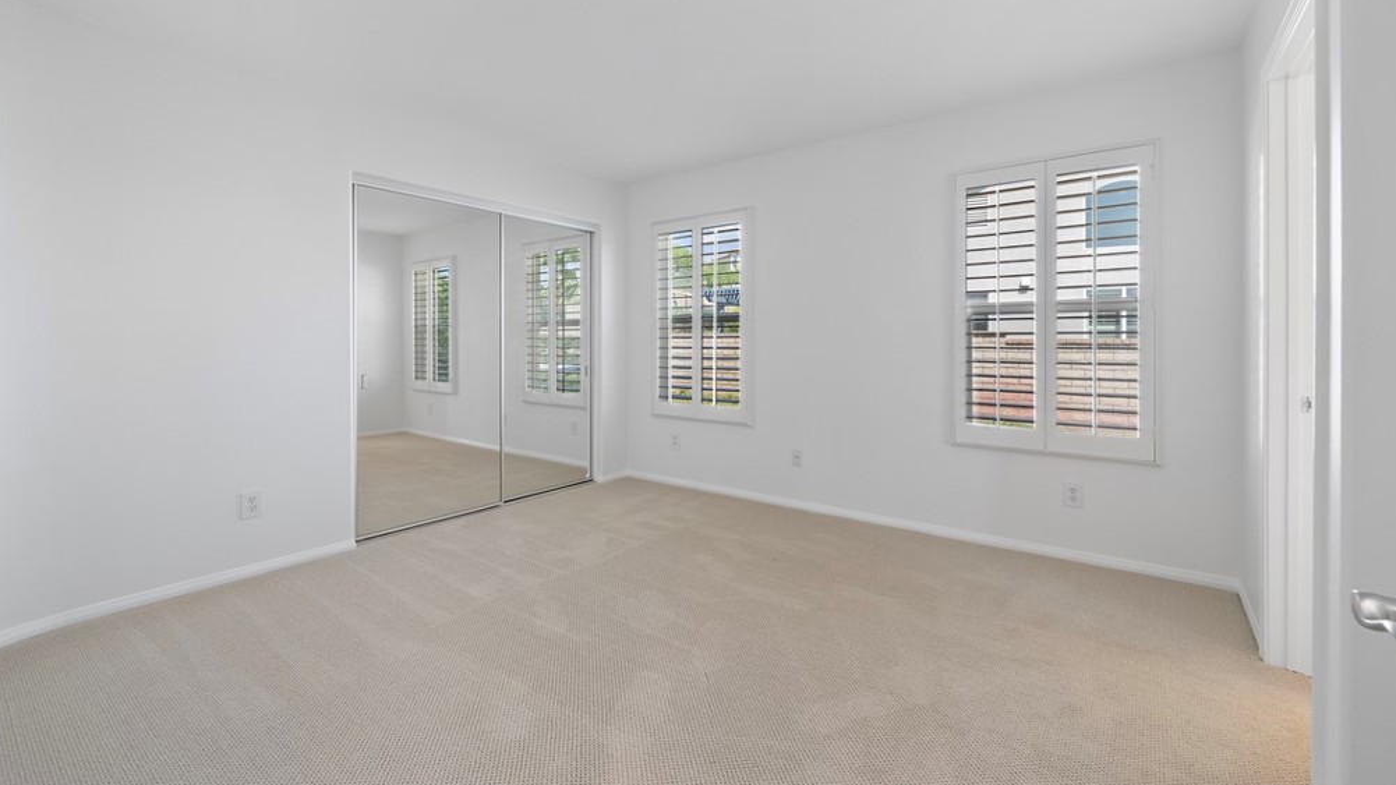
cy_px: 356
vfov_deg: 70.4
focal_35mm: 15
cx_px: 703
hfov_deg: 103.0
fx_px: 555
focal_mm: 14
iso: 500
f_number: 9
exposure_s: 1/20
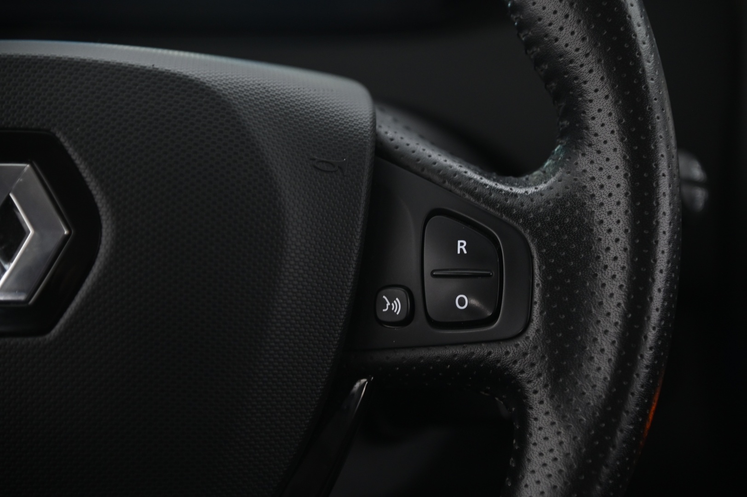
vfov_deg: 11.4
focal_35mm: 120
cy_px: 248
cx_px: 374
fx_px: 2488
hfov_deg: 17.1
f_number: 4
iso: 2000
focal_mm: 120
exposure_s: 1/15
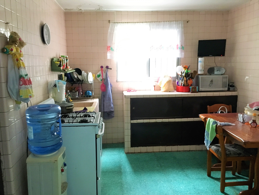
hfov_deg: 61.7
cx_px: 130
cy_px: 98
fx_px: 217
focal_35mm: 29
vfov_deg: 48.2
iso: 320
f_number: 2.2
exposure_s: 1/15
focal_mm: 4.15
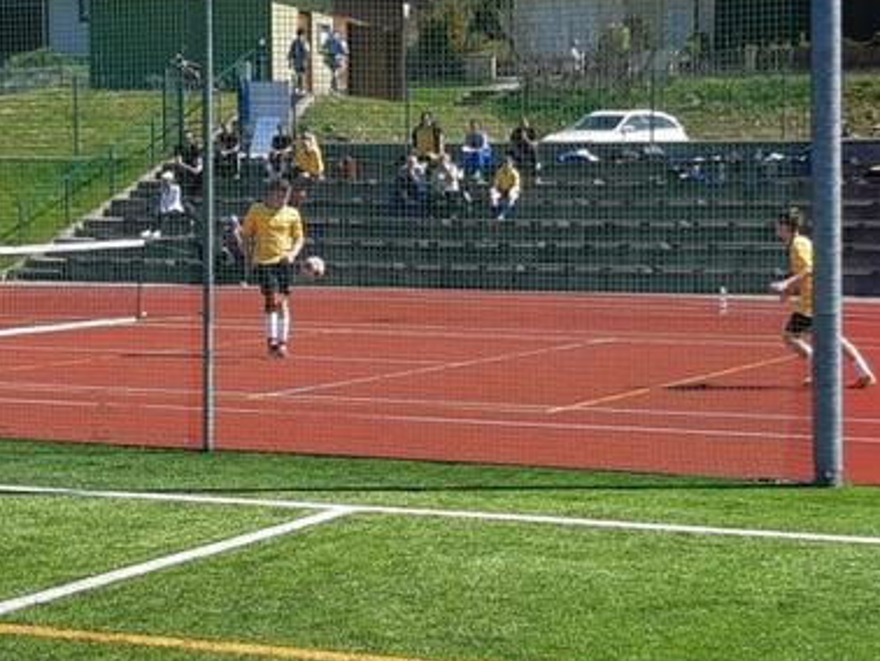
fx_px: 2340
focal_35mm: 92
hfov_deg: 21.3
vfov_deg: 16.1
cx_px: 475
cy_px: 363
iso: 40
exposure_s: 1/1292
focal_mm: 3.92
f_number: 1.7
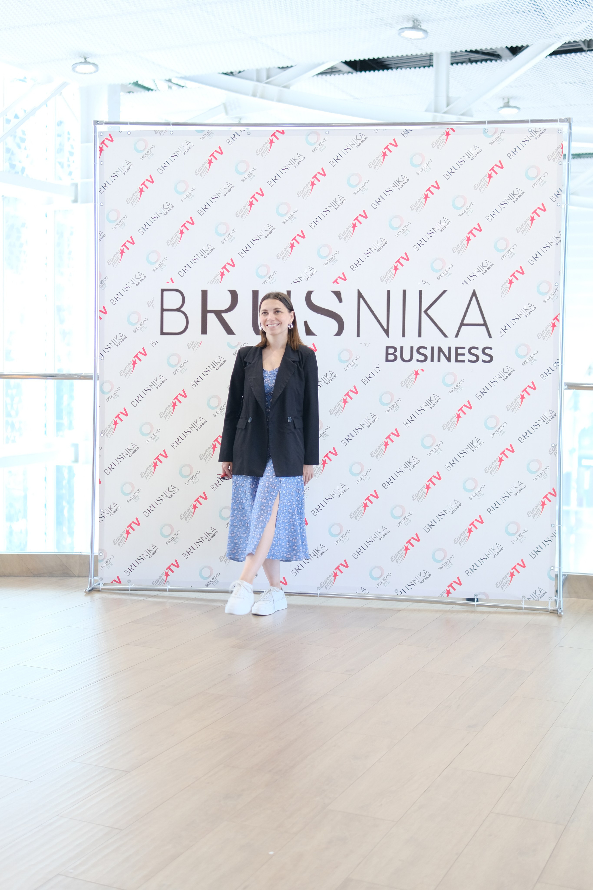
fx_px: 1112
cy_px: 445
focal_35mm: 45
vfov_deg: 43.6
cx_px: 296
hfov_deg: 29.9
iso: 400
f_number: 1.4
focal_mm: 30
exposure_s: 1/60
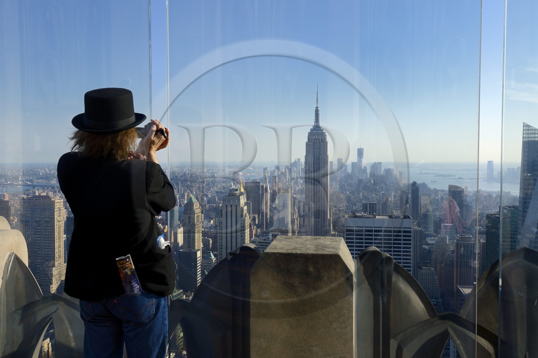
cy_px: 179
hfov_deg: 54.5
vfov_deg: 37.8
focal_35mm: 35
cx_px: 269
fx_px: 523
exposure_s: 1/250
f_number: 11
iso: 200
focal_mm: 35
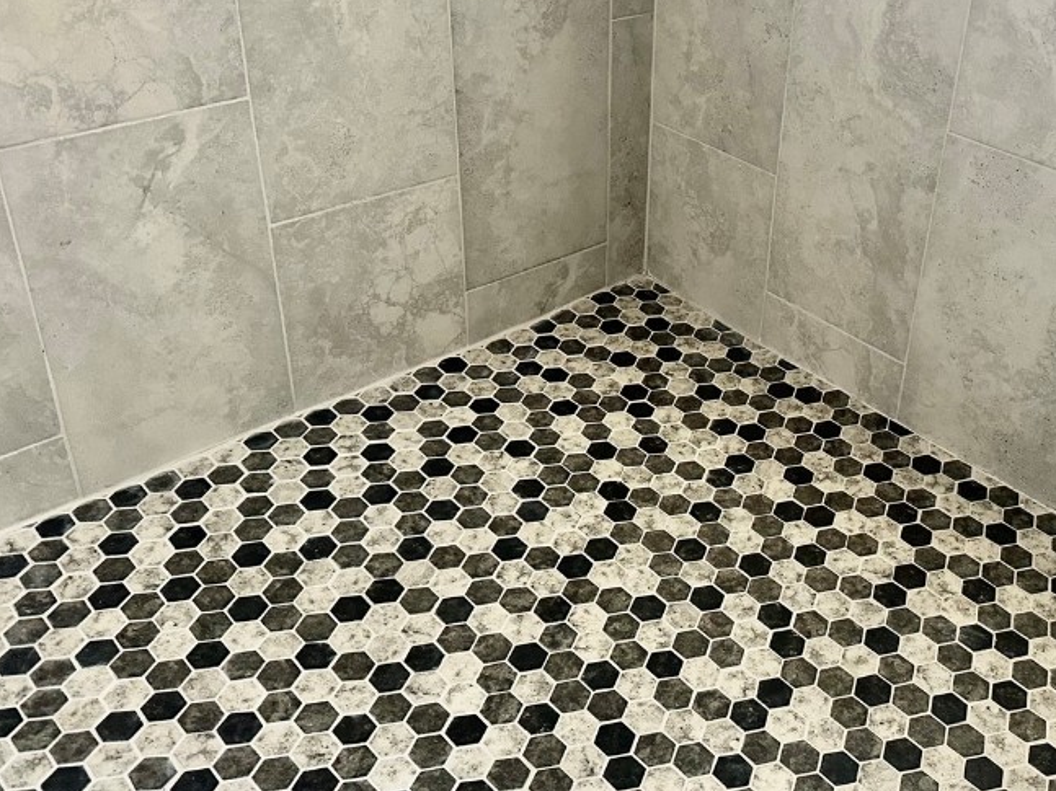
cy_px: 305
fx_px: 1159
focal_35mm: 38
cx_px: 751
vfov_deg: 37.5
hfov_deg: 47.7
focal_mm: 6.86
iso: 400
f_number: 1.78
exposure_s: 1/60
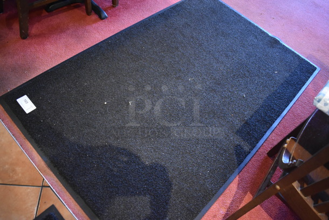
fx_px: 247
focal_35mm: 27
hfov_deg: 67.3
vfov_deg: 48.0
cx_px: 164
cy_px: 110
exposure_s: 1/30
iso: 2800
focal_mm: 18
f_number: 3.5
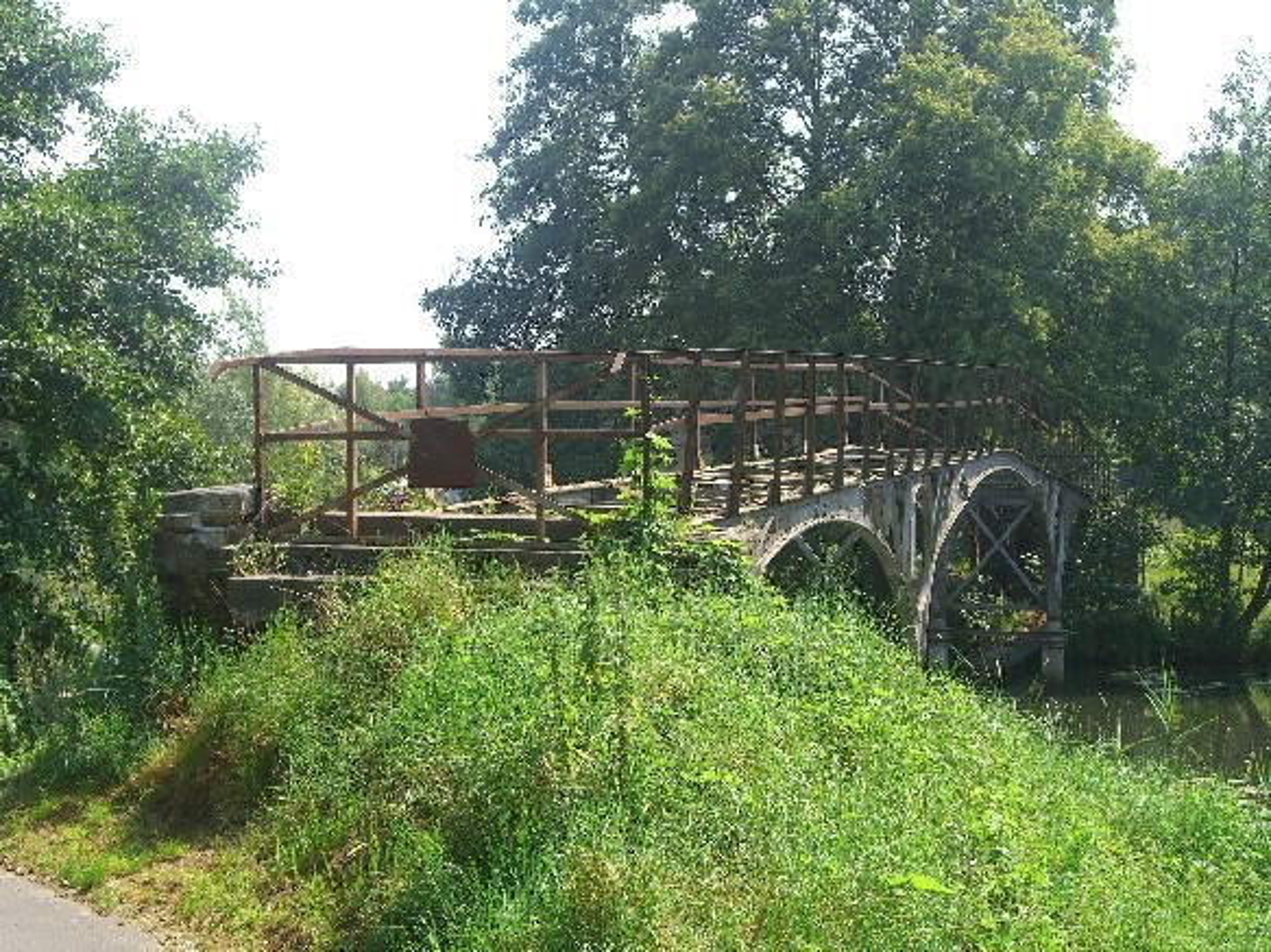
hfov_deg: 33.8
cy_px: 476
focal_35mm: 57
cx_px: 636
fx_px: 2092
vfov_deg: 25.7
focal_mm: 11.8
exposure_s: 1/200
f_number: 5
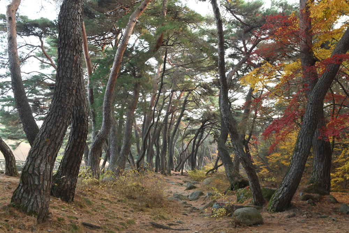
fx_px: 301
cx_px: 174
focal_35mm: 31
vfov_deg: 42.3
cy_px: 116
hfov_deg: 60.3
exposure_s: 1/4
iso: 250
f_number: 10
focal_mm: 31
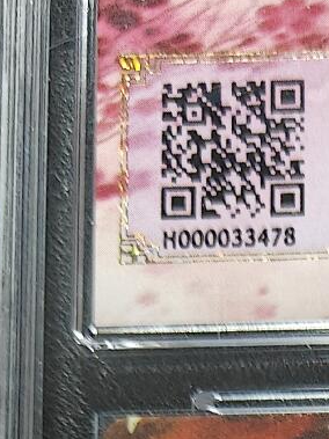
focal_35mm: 114
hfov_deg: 12.2
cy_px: 854
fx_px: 1445
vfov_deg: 14.6
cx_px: 547
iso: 200
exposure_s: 1/50
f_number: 1.8
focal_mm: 5.59
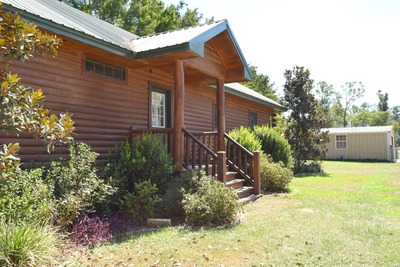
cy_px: 134
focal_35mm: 27
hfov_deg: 67.4
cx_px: 200
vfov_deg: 47.9
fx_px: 300
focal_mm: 18
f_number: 9
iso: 100
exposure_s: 1/200
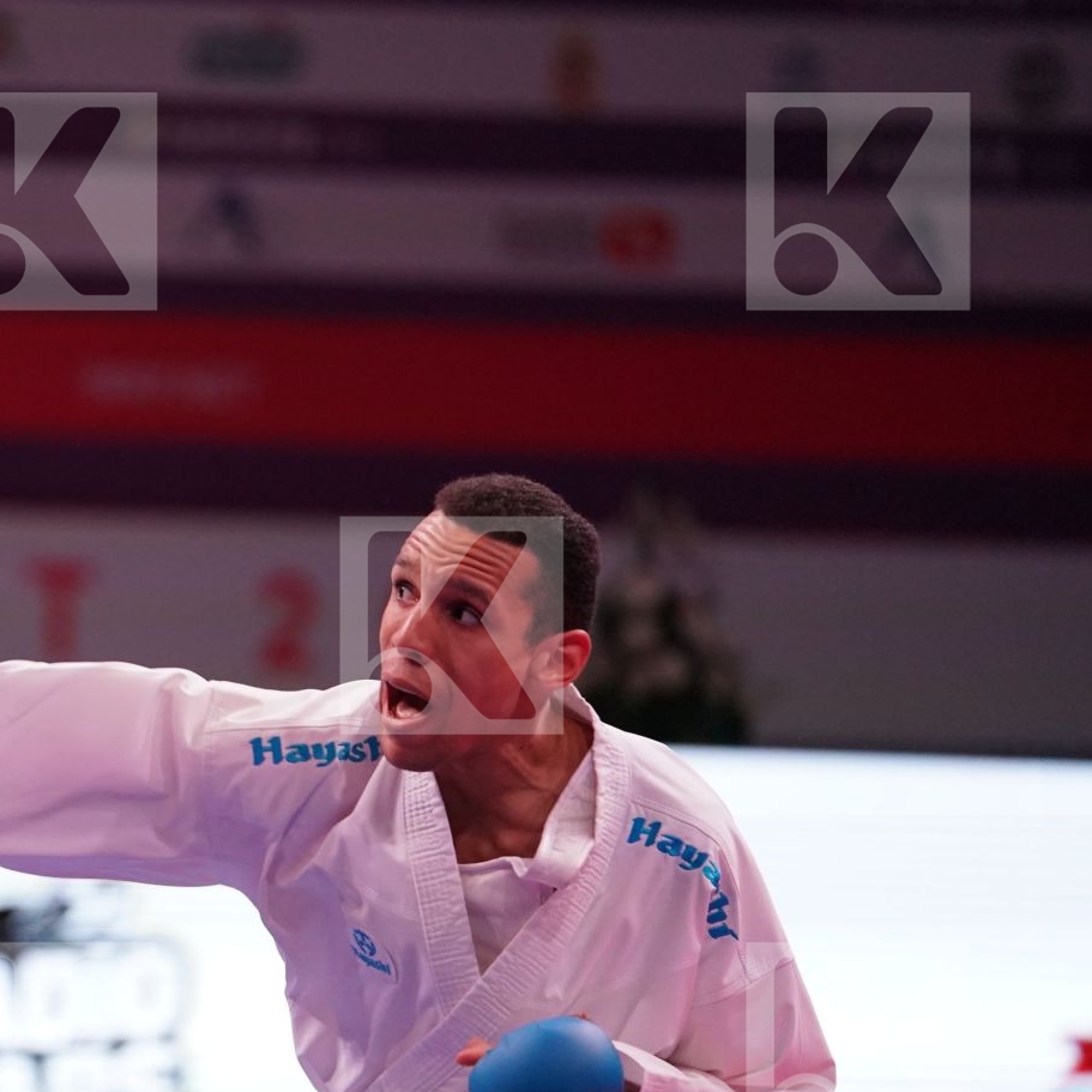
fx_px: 11992
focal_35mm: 336
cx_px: 46
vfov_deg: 5.2
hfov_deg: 5.2
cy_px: 626
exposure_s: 1/1000
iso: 3200
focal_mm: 200
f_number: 2.8
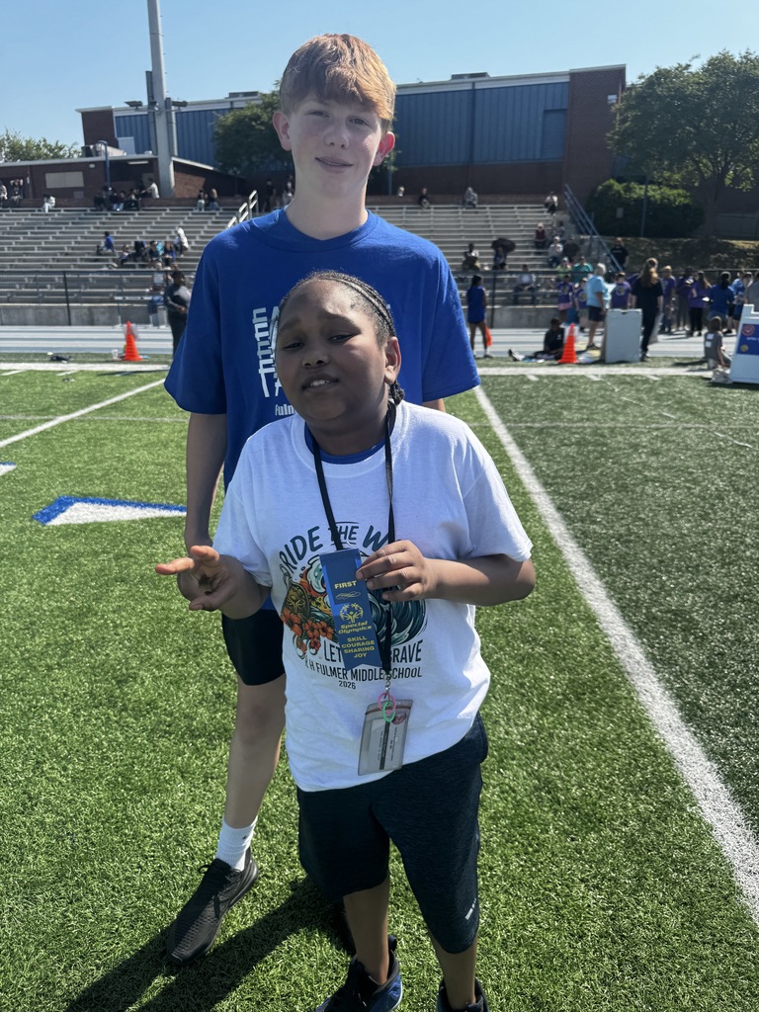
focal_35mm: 24
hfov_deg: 56.8
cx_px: 380
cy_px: 506
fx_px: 702
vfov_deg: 71.6
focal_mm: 6.76
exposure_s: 1/2415
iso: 80
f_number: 1.78
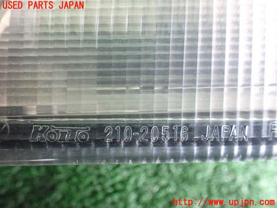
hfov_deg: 60.0
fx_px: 240
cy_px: 104
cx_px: 138
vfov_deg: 46.8
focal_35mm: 30
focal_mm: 5.4
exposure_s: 1/40
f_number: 2.3
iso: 800
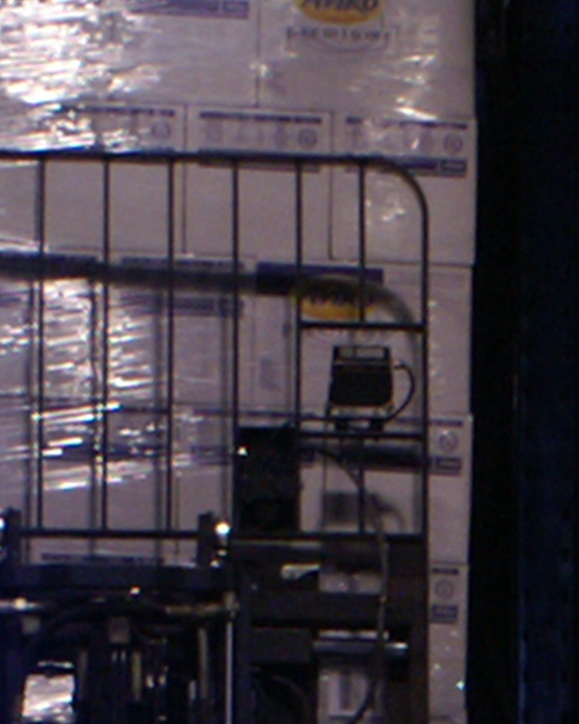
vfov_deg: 6.7
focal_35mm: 282
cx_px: 979
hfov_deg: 5.4
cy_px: 1412
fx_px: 6040
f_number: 4
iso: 400
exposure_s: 1/15
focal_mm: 24
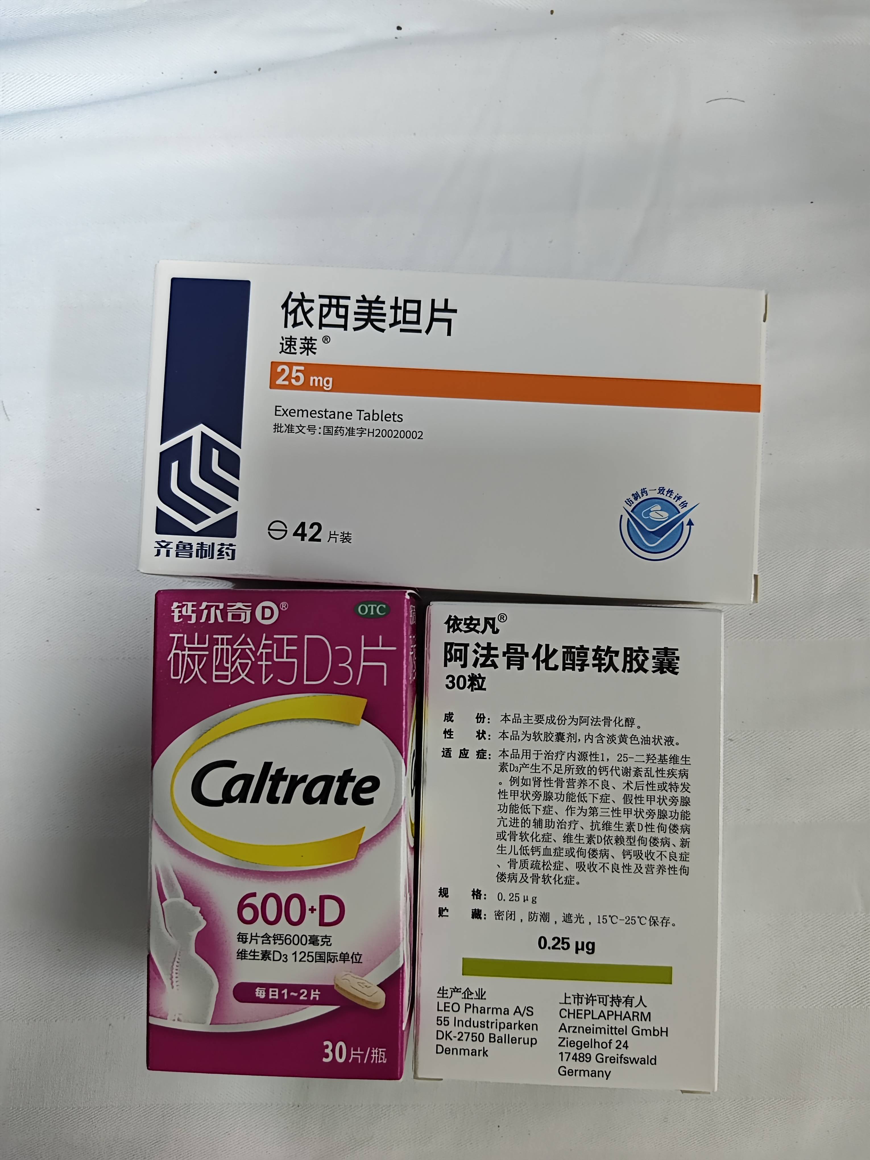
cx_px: 435
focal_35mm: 24
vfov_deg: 71.6
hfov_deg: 56.8
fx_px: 804
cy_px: 580
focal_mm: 5.56
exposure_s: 1/50
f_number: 1.88
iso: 360
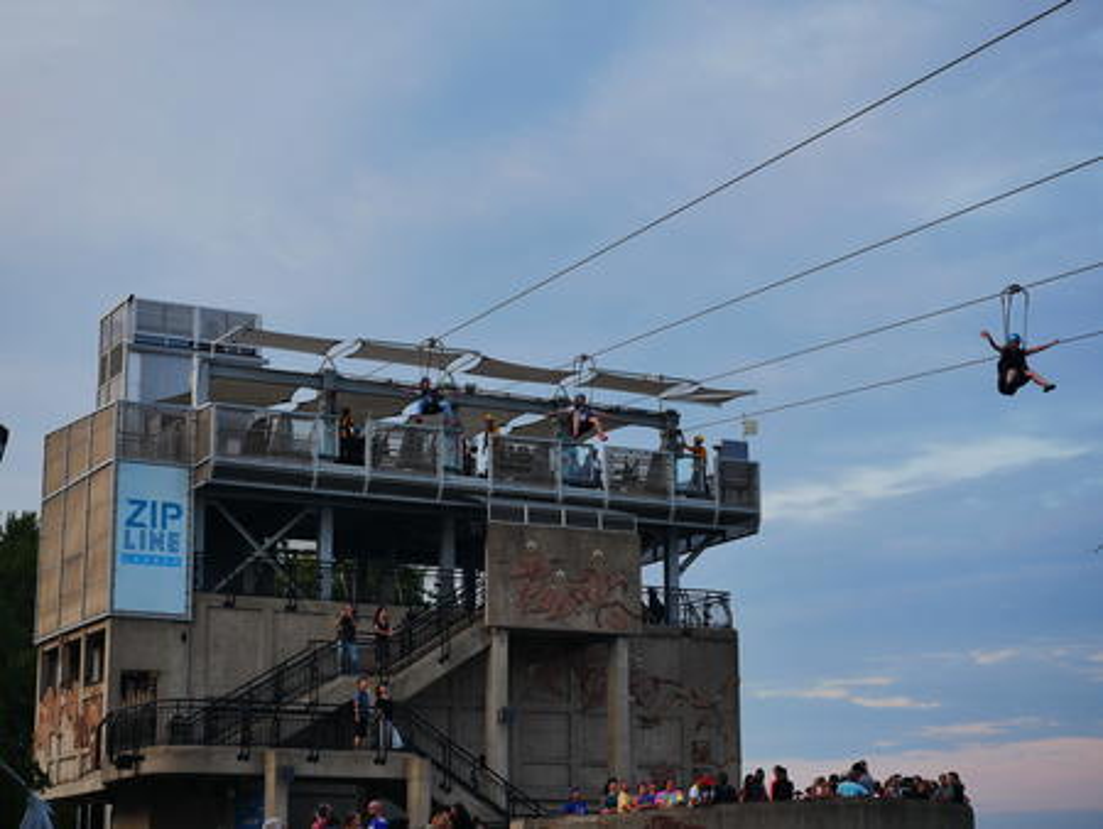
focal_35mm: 70
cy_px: 414
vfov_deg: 21.0
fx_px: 2232
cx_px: 552
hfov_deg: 27.8
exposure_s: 1/250
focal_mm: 35
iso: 200
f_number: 3.5
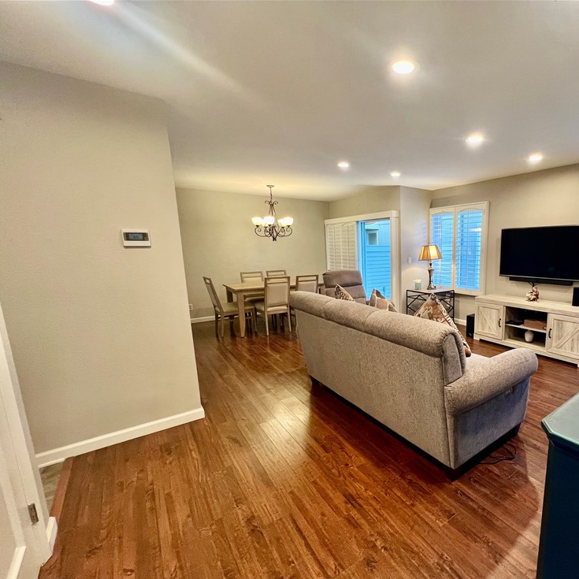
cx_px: 399
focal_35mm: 16
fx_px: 303
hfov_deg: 83.6
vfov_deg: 87.4
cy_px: 302
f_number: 1.8
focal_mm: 1.57
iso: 160
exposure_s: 1/60
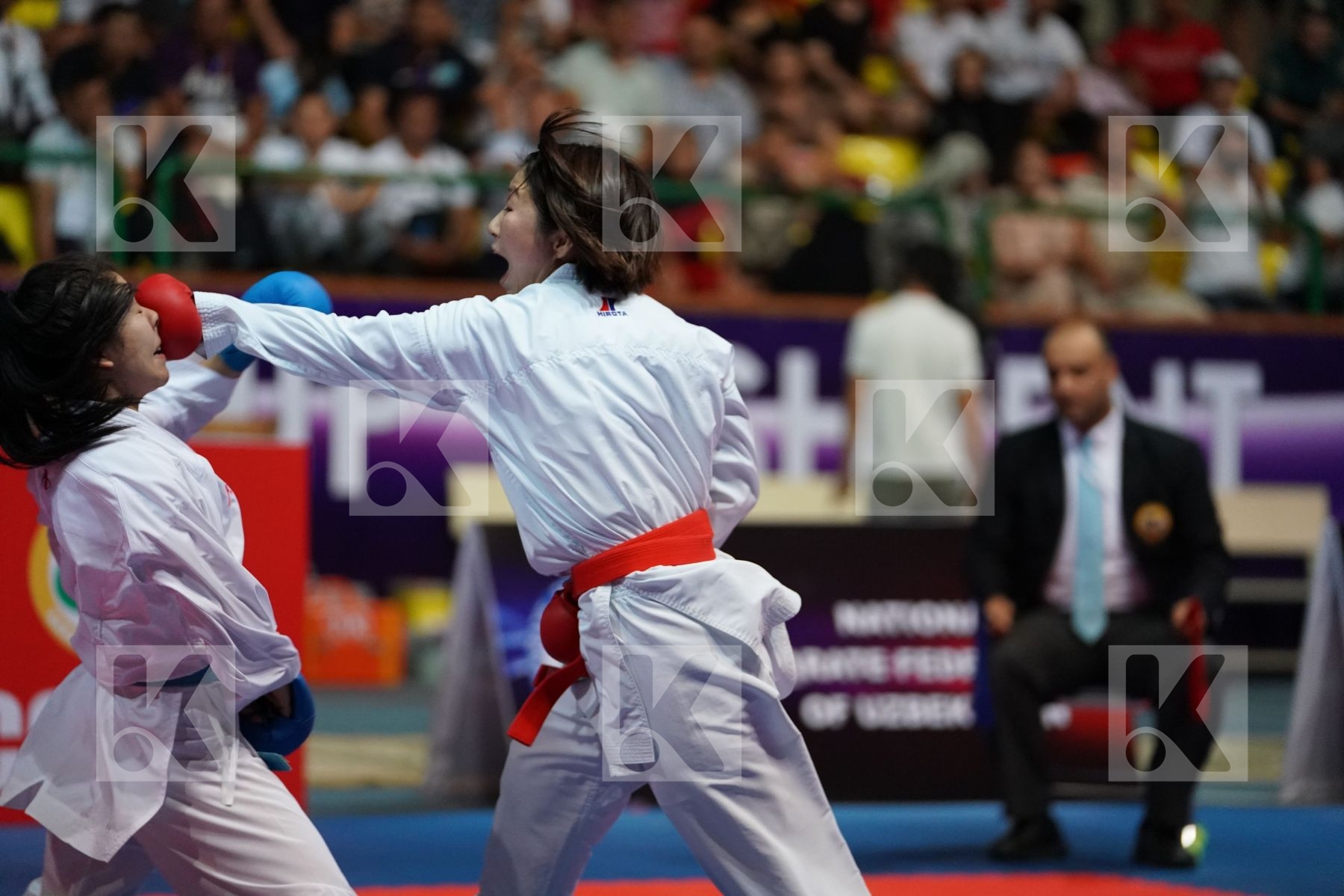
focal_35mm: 155
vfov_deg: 8.9
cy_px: 448
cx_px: 672
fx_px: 5786
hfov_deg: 13.2
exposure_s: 1/1000
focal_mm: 155
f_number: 2.8
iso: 4000
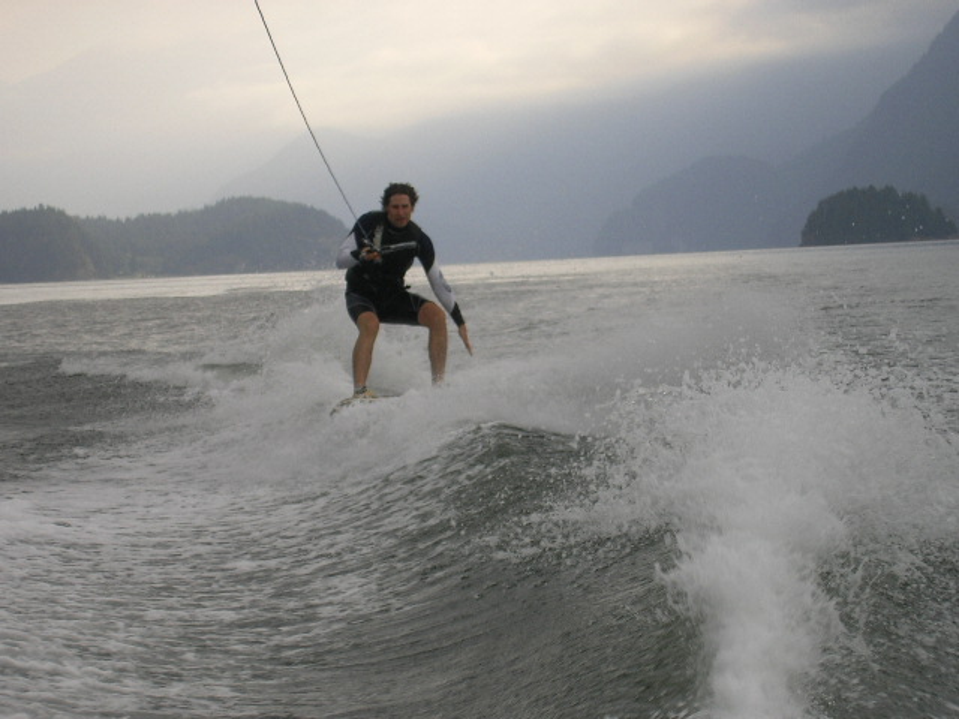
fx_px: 3158
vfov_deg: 13.0
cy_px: 360
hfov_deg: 17.3
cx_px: 480
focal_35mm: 114
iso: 50
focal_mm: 17.4
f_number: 5
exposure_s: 1/200
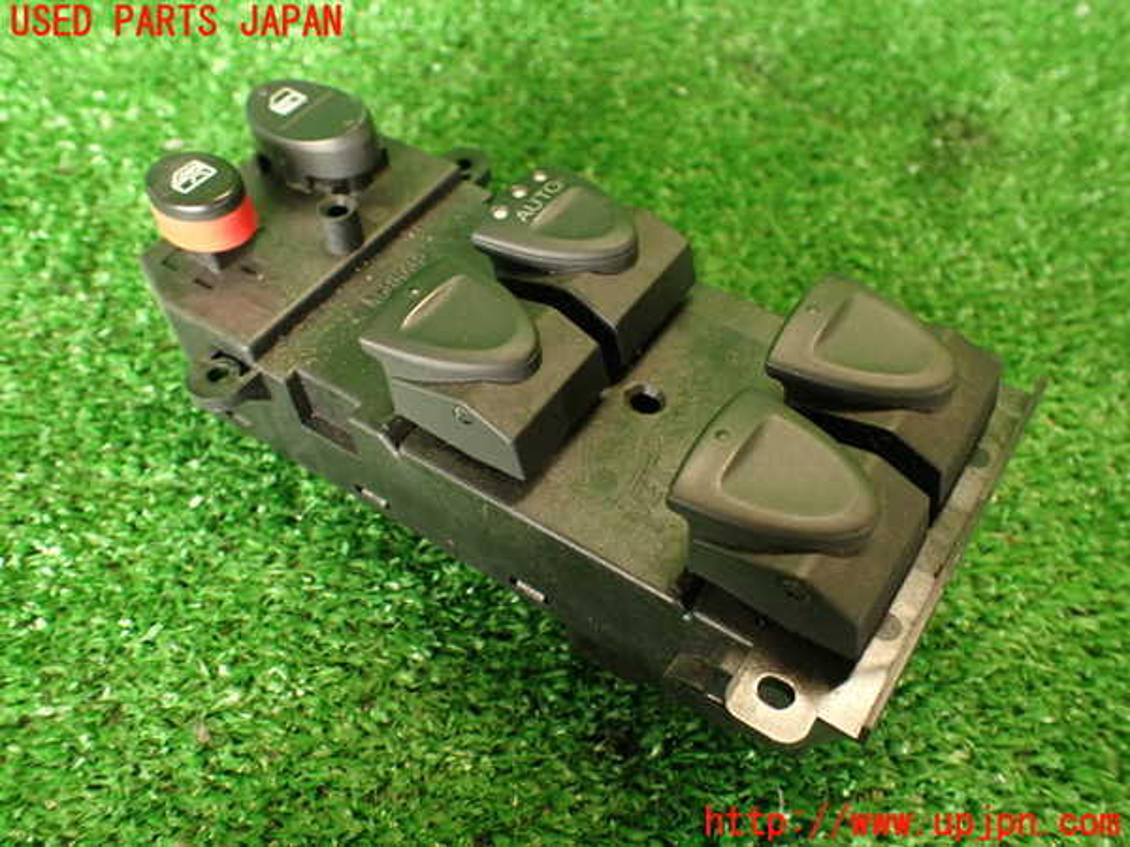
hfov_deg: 60.0
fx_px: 979
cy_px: 424
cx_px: 565
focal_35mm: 30
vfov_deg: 46.8
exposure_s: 1/30
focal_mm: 5.4
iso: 250
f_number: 2.3
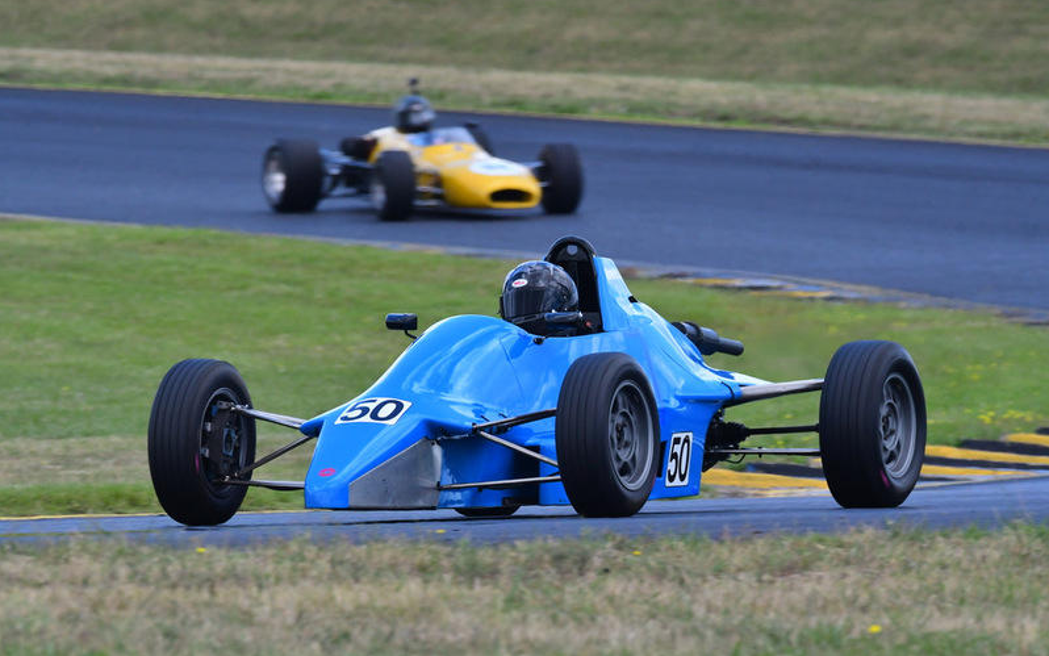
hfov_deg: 3.5
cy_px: 306
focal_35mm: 598
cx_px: 524
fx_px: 17098
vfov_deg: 2.2
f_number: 11
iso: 1000
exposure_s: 1/640
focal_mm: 390
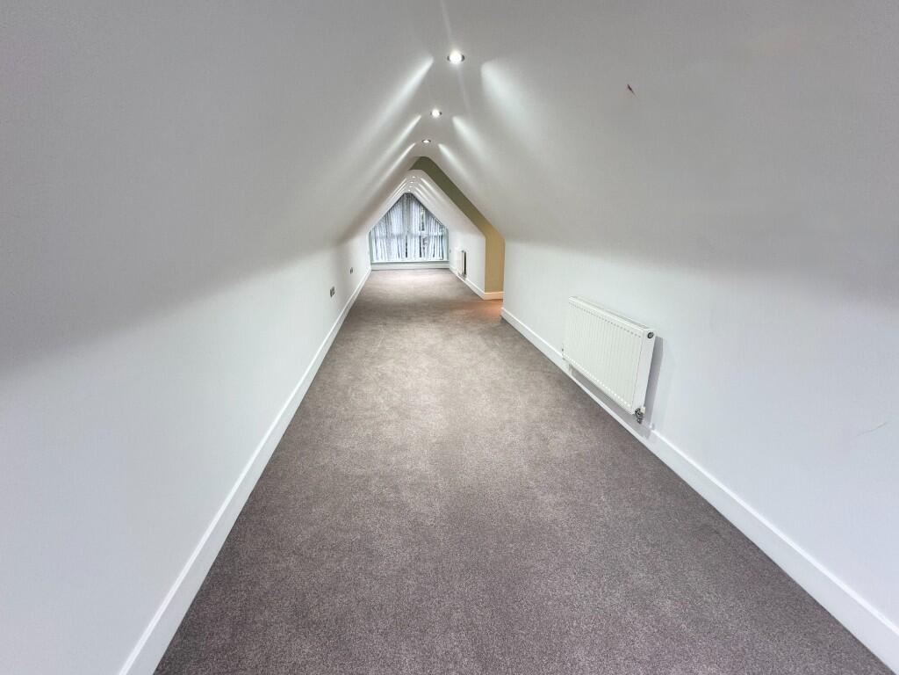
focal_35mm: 14
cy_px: 338
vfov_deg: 85.7
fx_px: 364
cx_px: 450
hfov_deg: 102.1
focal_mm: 2.22
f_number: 2.2
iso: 200
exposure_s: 1/50
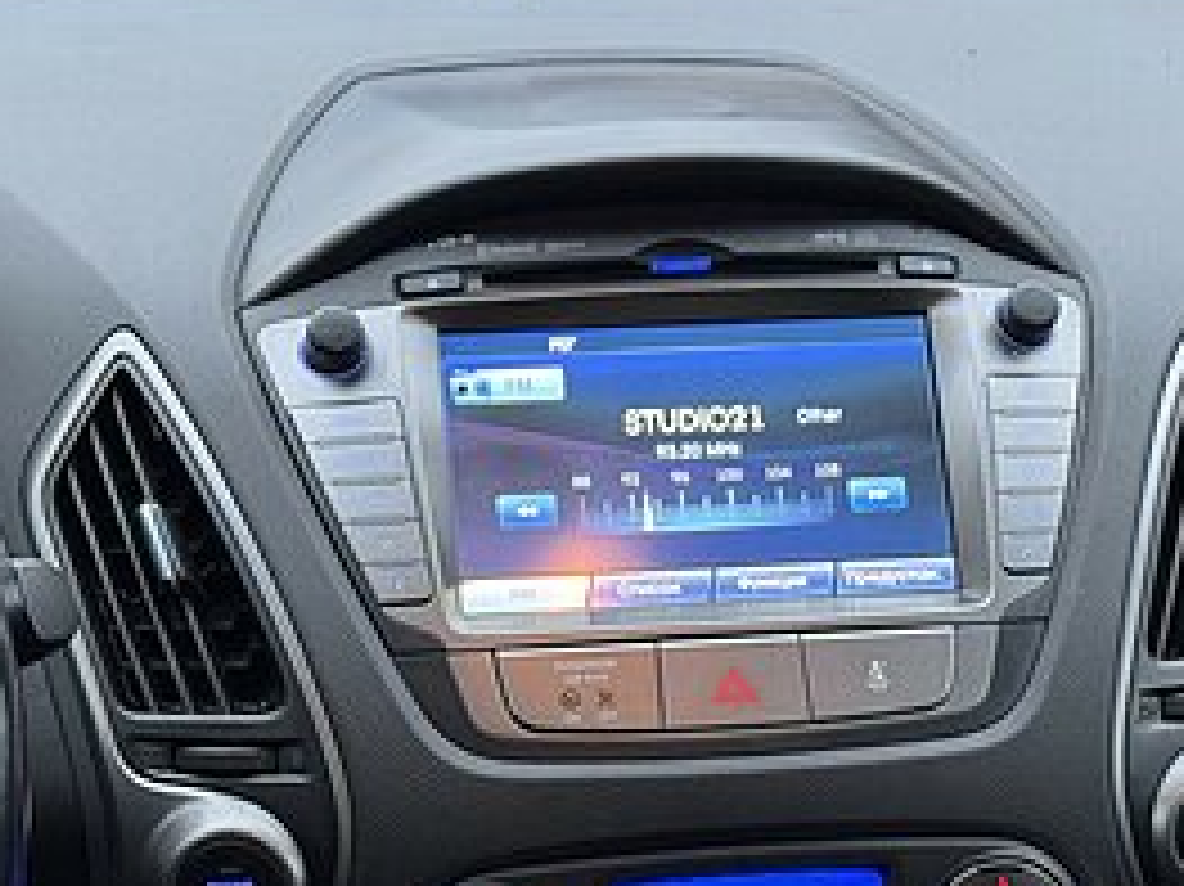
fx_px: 3419
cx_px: 702
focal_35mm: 100
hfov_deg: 19.6
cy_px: 720
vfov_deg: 14.7
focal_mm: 6.76
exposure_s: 1/60
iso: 250
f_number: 1.78
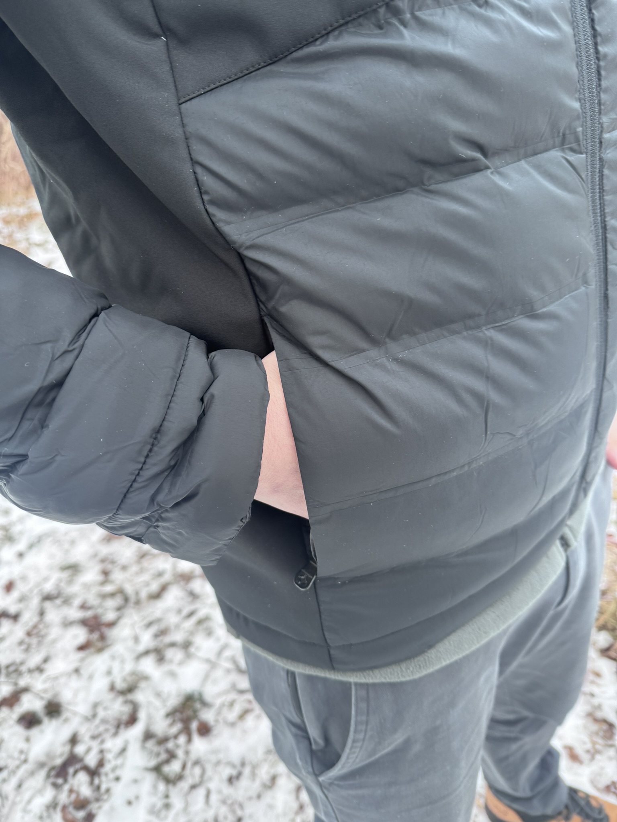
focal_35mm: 24
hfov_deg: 56.8
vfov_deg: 71.6
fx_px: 570
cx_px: 308
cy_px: 411
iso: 100
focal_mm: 6.76
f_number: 1.78
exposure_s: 1/155
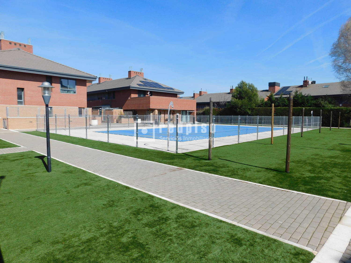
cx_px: 176
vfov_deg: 58.9
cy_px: 132
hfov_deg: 73.9
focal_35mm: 23
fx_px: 233
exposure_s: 1/500
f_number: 6
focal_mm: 4
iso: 125
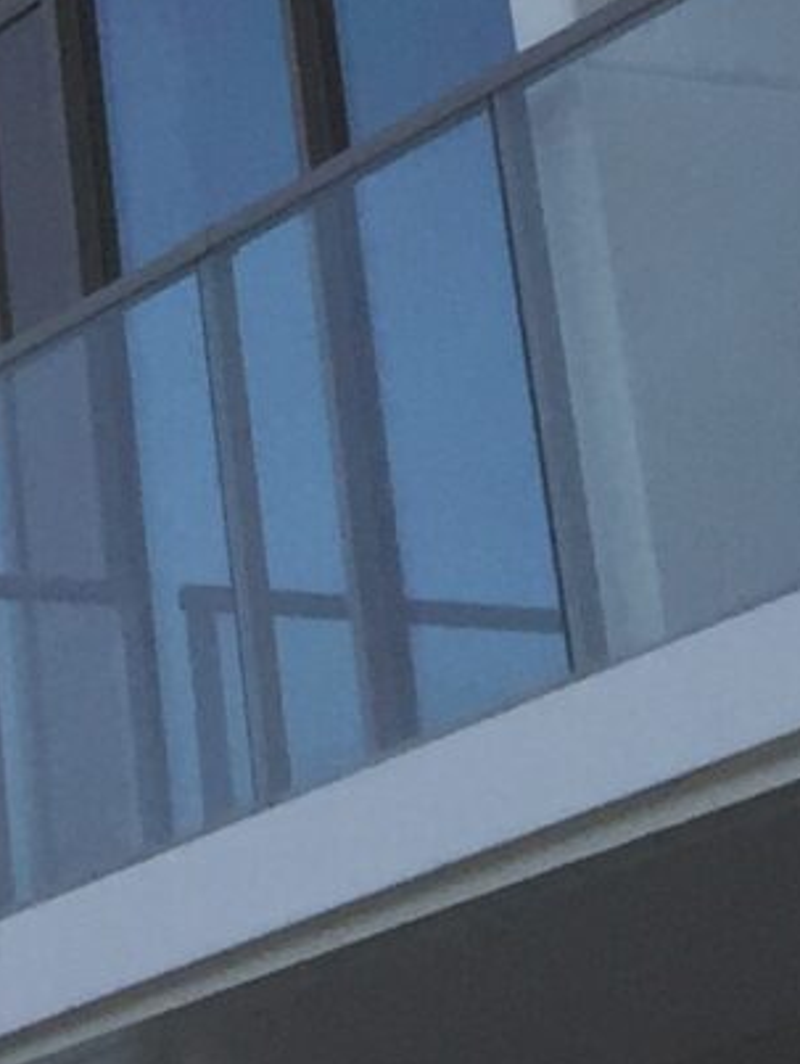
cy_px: -2094
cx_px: -449
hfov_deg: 7.9
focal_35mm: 184
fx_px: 5661
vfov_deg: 8.9
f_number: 2.2
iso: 32
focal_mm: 4.15
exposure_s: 1/1236
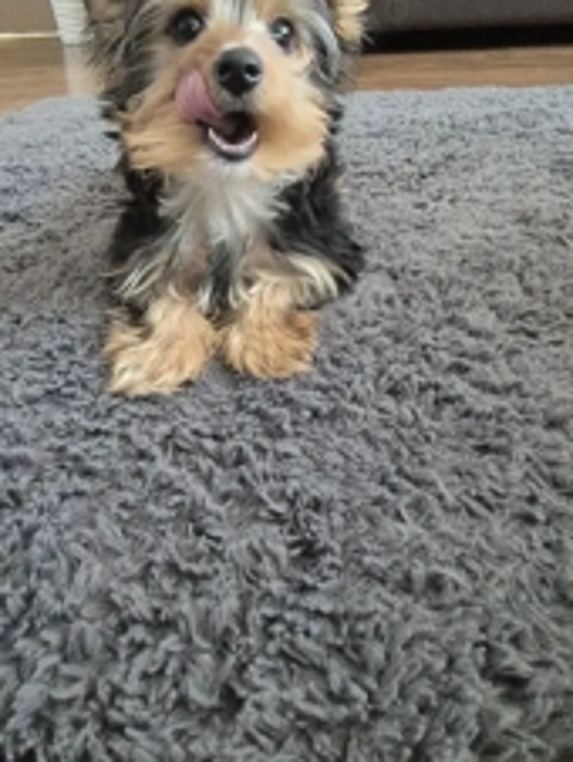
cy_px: 287
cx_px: 239
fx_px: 507
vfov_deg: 72.7
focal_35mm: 23
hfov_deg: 58.7
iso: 1000
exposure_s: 1/50
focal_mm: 2.2
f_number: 2.2
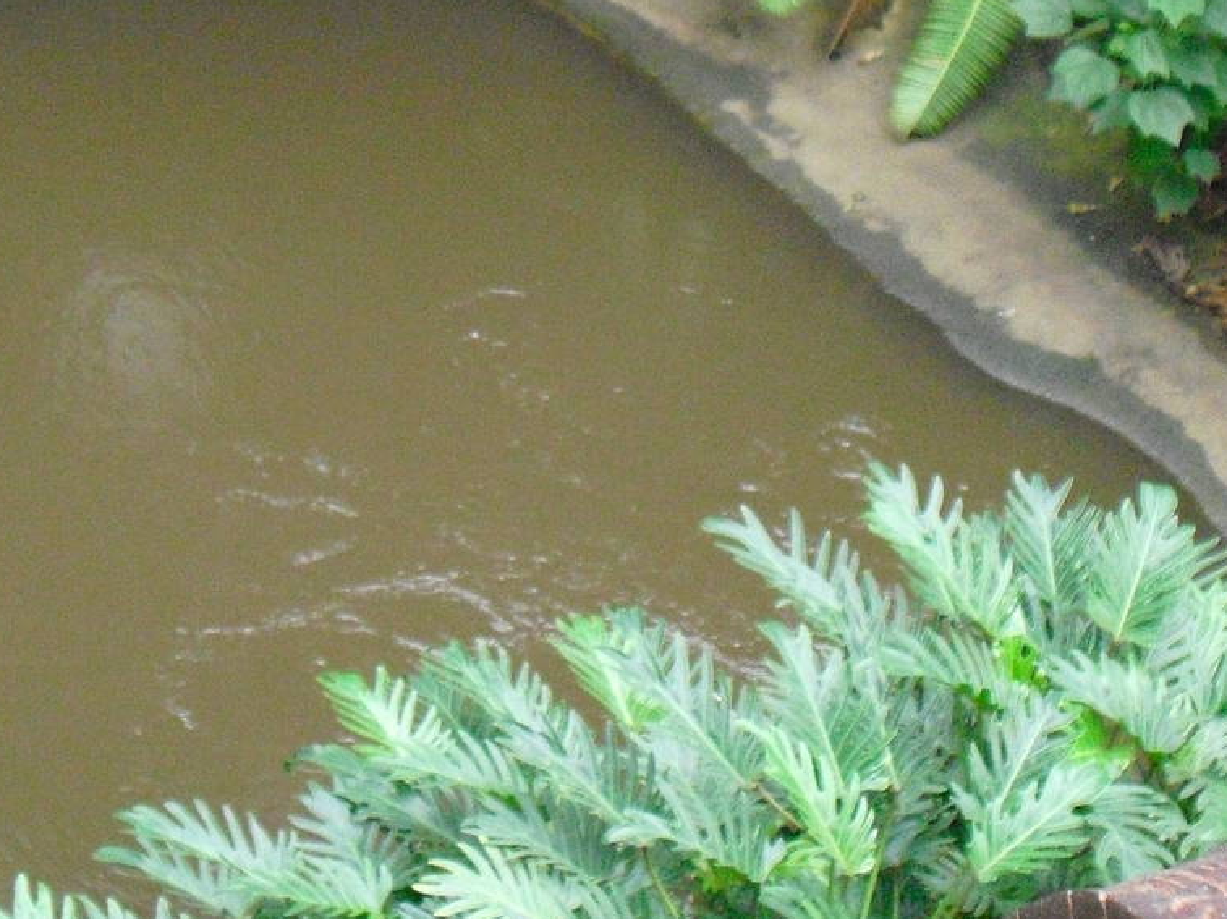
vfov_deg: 19.2
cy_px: 204
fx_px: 2693
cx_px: 445
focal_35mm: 76
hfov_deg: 25.6
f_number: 3.1
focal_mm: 6.3
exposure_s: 1/100
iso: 800
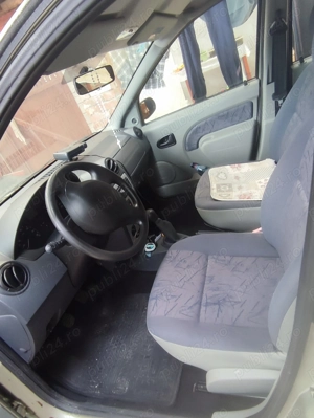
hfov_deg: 78.2
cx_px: 157
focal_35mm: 16
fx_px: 193
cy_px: 209
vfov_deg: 94.4
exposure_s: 1/50
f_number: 2.2
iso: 160
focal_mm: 1.65
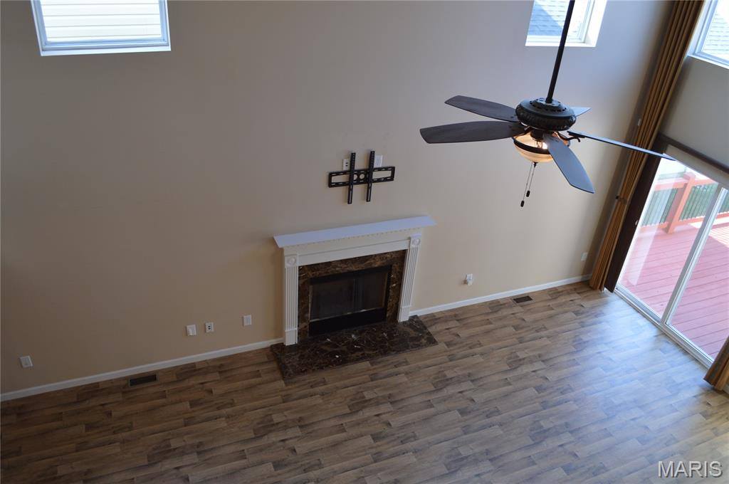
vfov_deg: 47.8
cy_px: 242
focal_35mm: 27
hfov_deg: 67.4
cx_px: 364
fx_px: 546
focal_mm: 18
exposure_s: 1/60
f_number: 4
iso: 400
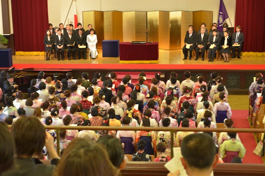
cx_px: 132
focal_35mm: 78
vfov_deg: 17.4
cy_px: 88
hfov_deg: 26.0
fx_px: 573
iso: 1600
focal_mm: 52
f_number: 5.6
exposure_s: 1/60
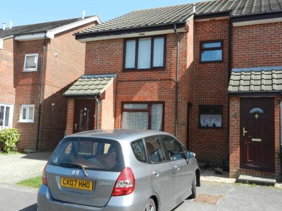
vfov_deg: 41.8
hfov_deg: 54.0
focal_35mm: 34
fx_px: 277
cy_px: 104
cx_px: 142
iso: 160
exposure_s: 1/500
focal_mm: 5.9
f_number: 3.8
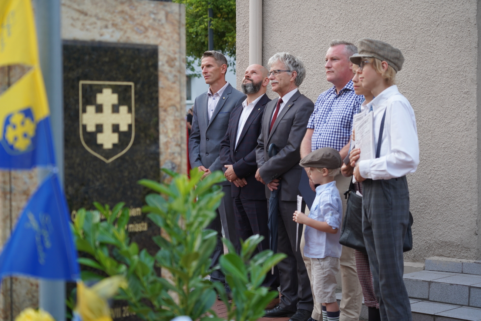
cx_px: 240
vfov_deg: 18.2
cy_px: 160
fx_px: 1002
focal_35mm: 75
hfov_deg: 27.0
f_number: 4
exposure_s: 1/160
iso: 320
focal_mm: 75
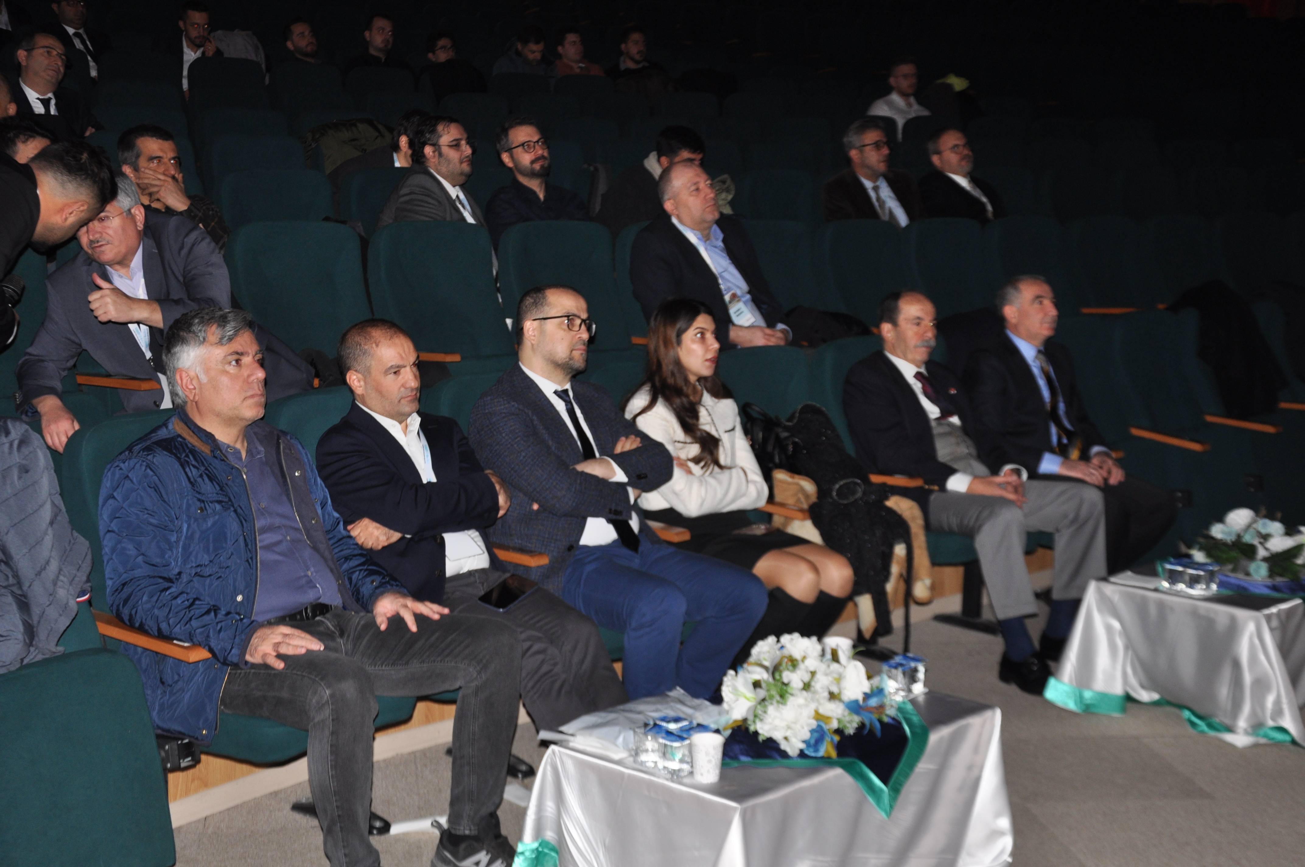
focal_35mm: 52
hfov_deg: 37.9
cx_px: 652
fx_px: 1901
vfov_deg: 25.7
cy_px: 434
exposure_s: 1/60
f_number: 4.5
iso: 400
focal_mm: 35
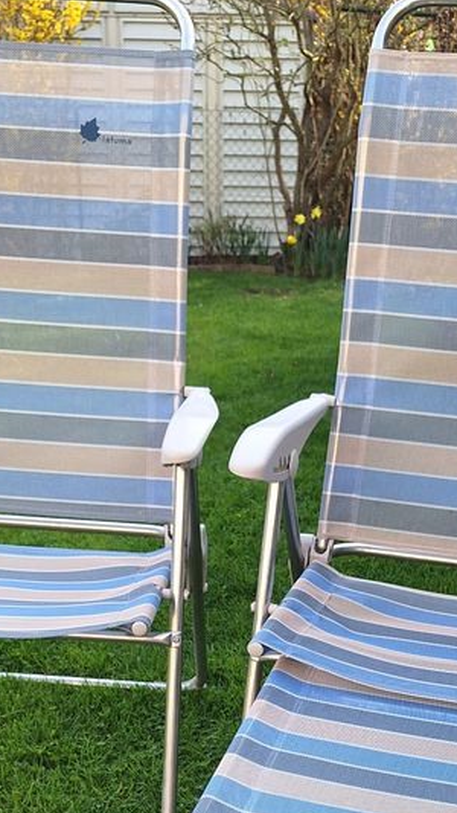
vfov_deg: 40.8
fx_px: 1012
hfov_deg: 25.4
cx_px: 262
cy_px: 709
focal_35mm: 47
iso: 40
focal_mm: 5.54
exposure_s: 1/247
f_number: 1.8
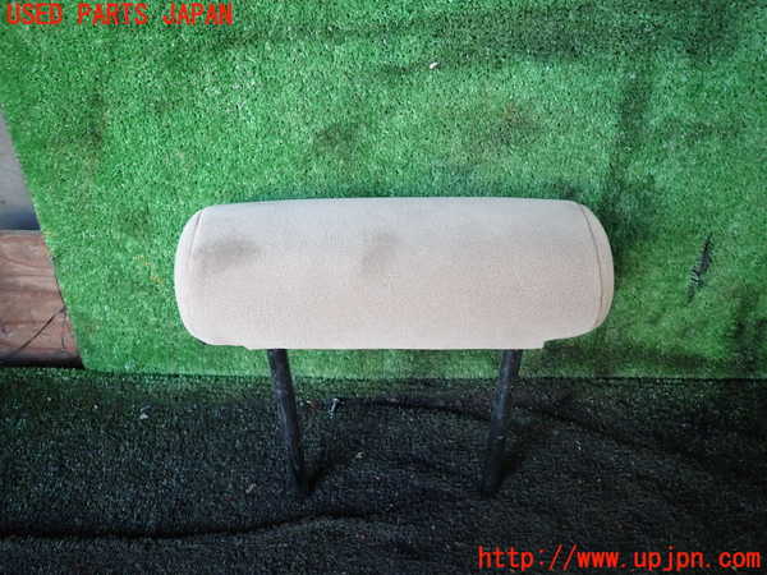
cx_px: 384
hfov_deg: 69.4
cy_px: 288
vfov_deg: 54.9
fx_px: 554
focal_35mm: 25
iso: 200
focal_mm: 4.5
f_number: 2
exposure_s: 1/40
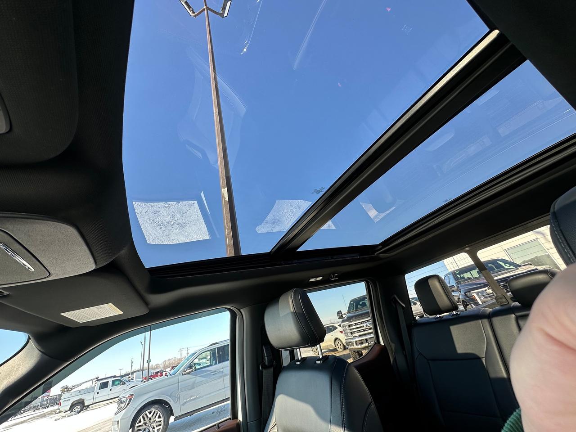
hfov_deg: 102.1
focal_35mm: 14
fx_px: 233
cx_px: 288
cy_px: 216
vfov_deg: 85.7
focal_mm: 2.22
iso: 40
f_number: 2.2
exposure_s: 1/193
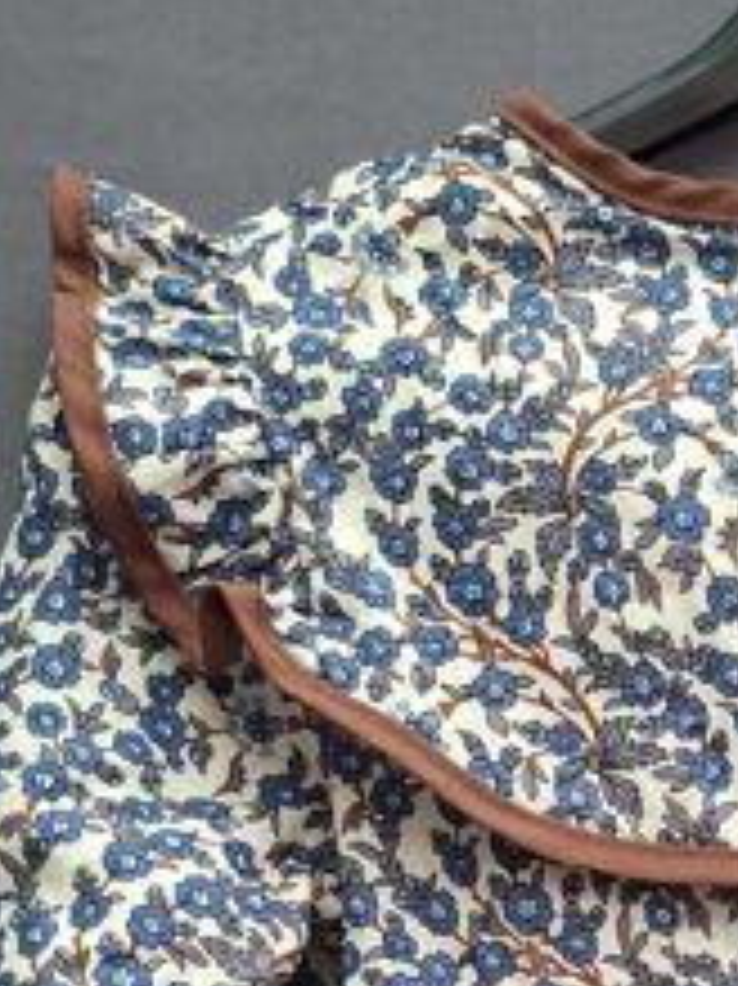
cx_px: 986
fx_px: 2390
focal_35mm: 84
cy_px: 1346
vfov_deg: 20.8
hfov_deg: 16.5
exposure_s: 1/100
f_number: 1.8
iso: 200
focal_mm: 5.54
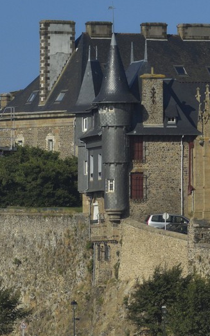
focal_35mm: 888
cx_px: 510
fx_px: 8129
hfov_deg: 1.5
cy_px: 25
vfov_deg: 2.4
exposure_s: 1/400
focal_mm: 190
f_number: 7.1
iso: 100
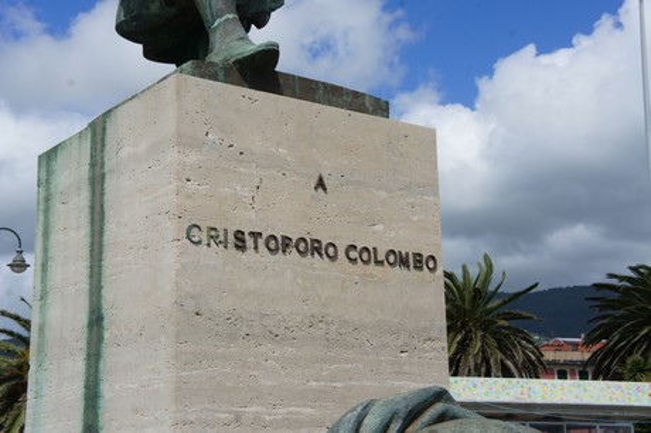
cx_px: 326
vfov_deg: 22.6
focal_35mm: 60
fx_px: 1084
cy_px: 216
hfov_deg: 33.4
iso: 200
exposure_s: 1/400
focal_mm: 40
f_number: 13
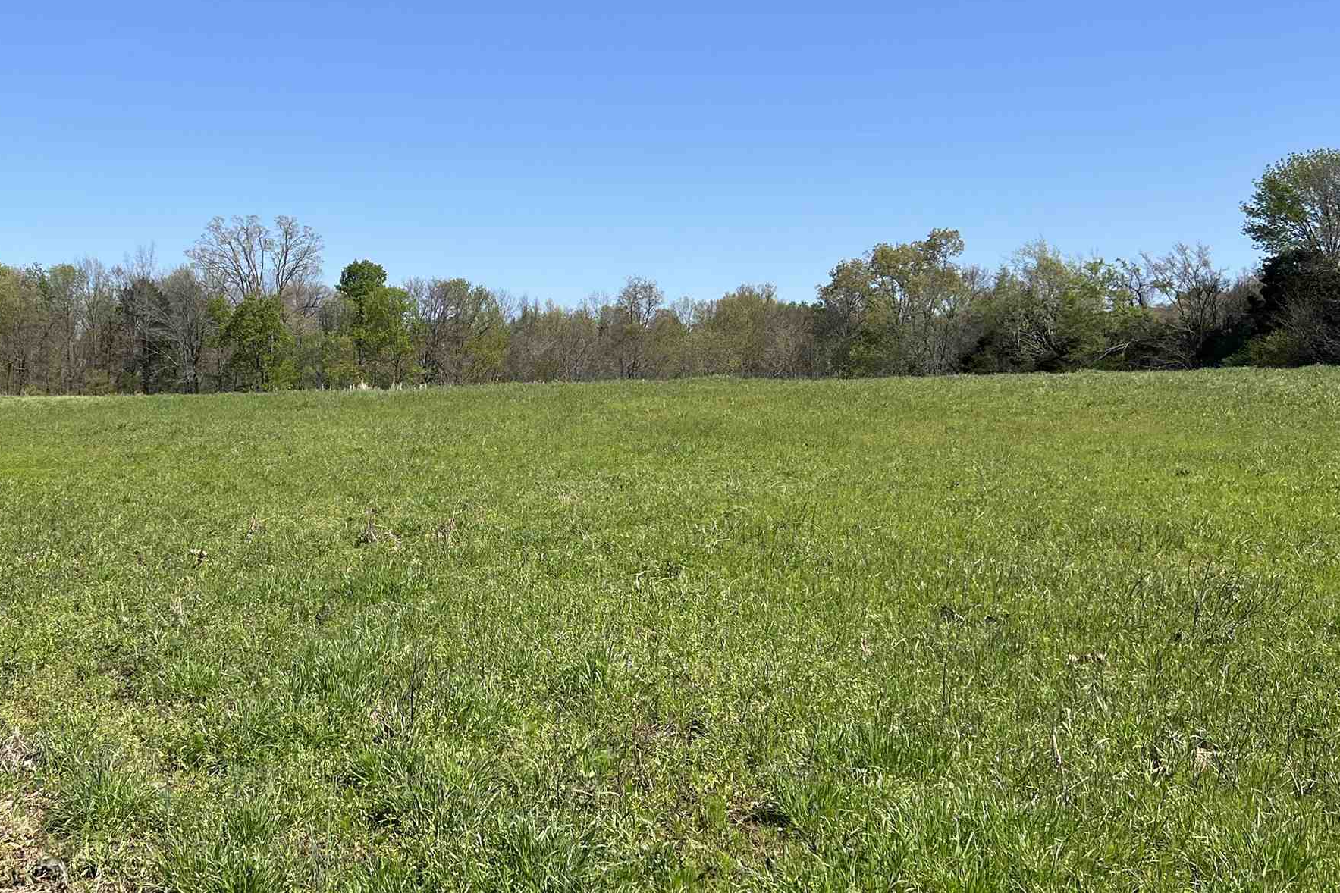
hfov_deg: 41.1
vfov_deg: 28.6
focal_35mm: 47
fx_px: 1749
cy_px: 384
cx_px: 389
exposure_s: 1/4444
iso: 50
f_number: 1.5
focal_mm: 5.7
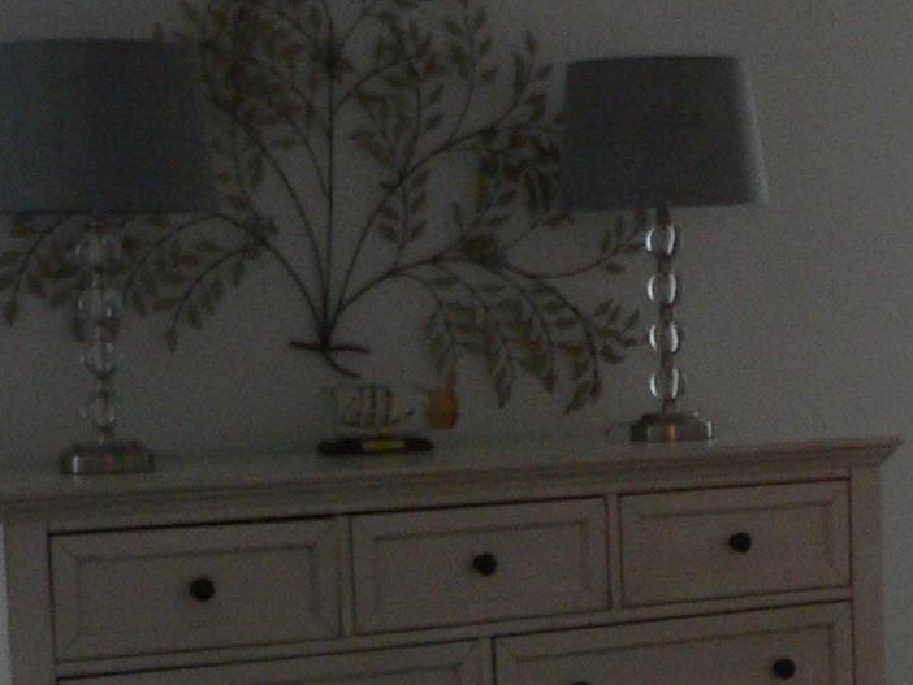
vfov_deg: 13.9
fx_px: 2770
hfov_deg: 17.5
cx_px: 1197
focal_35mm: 105
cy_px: 688
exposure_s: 1/40
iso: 200
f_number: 2.8
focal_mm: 6
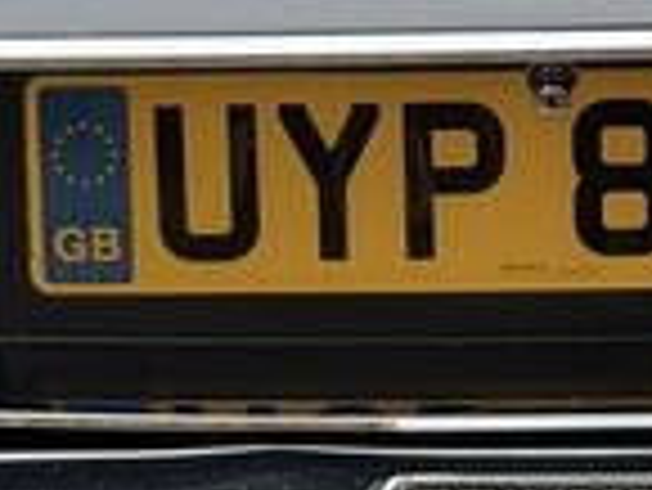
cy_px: -94
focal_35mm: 265
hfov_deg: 7.4
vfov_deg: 5.6
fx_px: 4995
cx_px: 643
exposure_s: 1/625
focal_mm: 6.76
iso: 64
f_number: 1.78
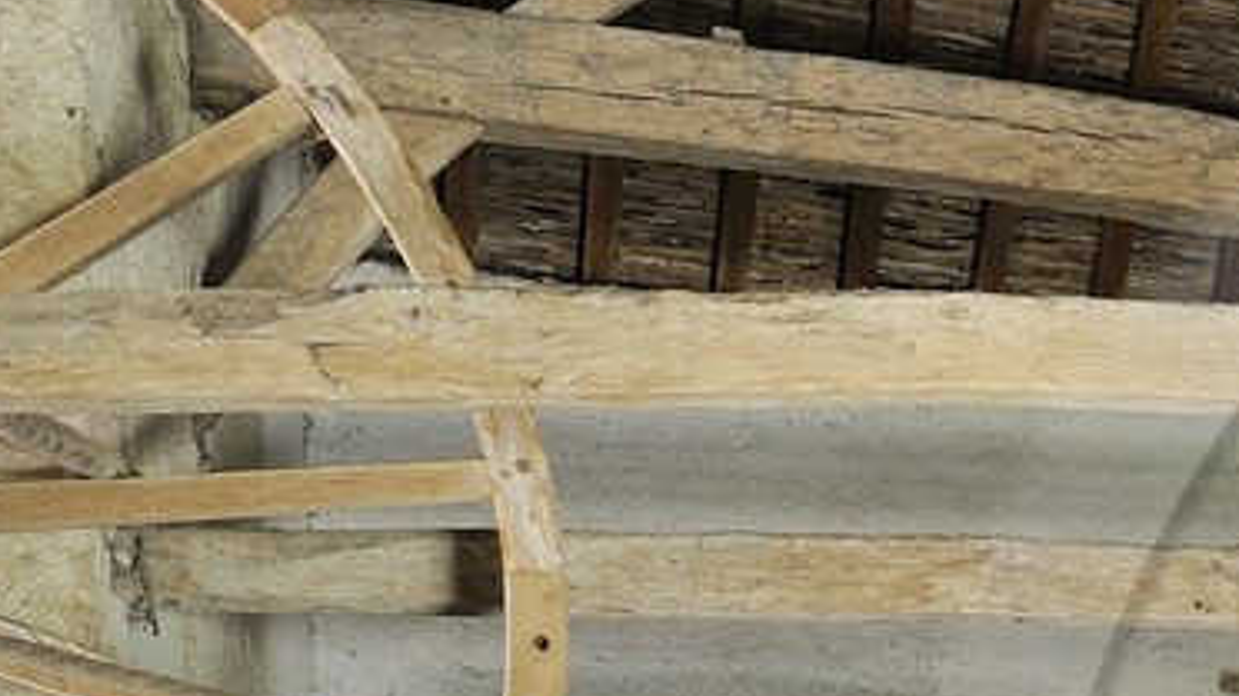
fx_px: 2956
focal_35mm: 90
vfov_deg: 12.6
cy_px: 1106
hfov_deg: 18.4
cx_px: 2248
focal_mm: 20
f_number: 7.1
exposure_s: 1/2
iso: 200
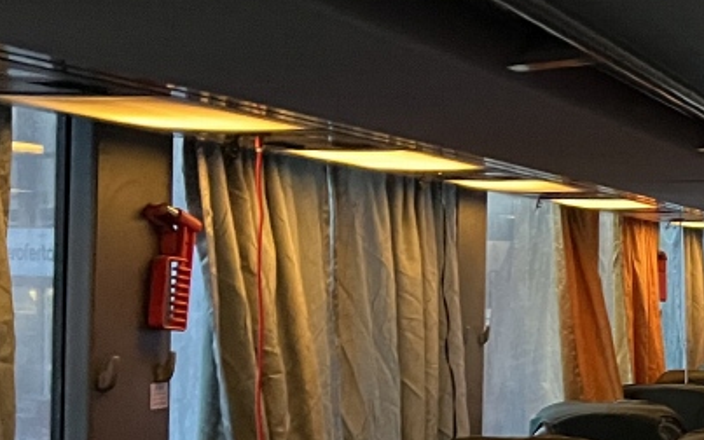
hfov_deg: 20.0
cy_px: 294
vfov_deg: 14.7
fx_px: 1708
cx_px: 1069
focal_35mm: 89
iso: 800
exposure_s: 1/30
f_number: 1.6
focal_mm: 5.1
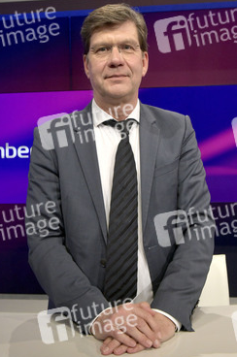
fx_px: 367
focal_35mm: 37
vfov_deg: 52.0
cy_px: 176
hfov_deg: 35.8
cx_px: 116
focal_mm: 34
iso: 2000
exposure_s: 1/200
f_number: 7.1
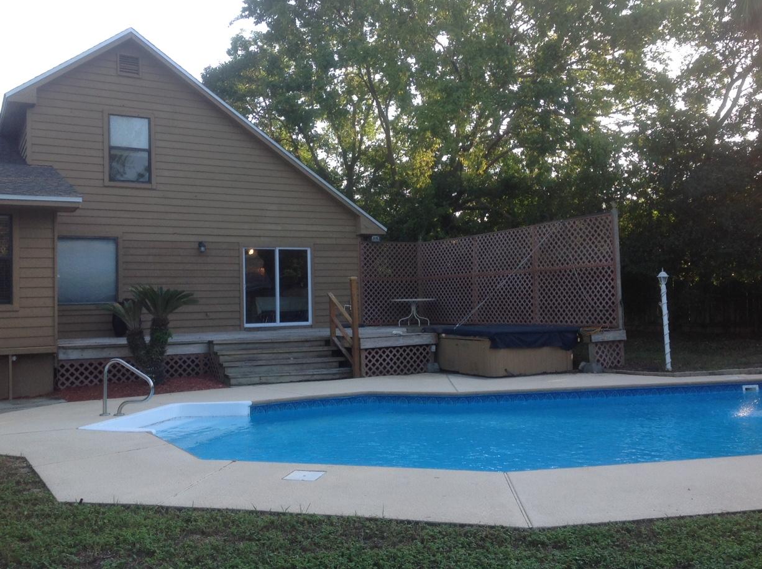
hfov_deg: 50.2
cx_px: 373
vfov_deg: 38.6
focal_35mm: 37
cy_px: 270
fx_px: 813
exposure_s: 1/244
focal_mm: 4.28
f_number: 2.4
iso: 50
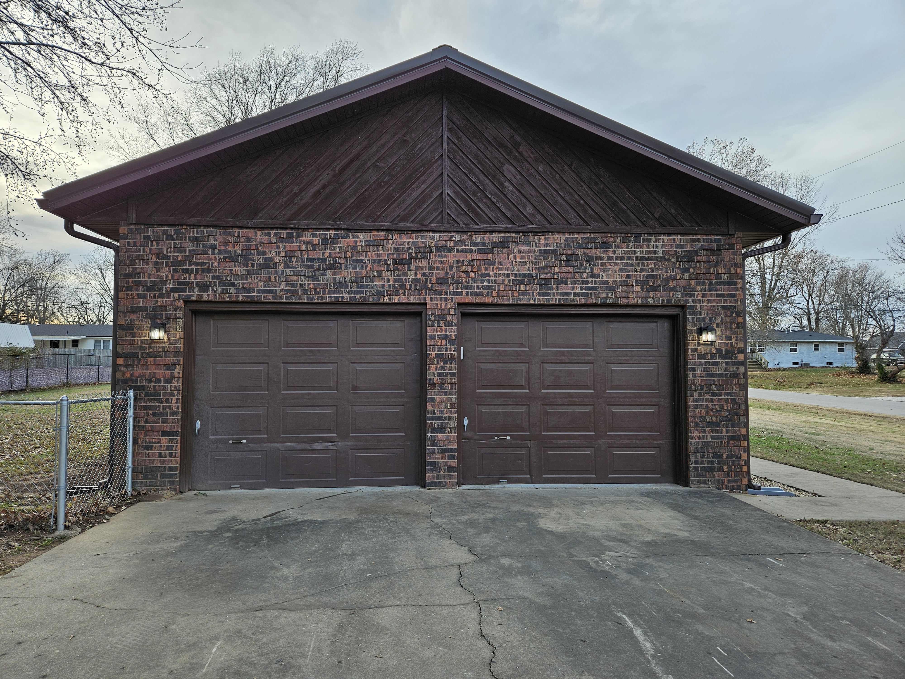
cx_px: 452
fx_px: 601
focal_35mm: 23
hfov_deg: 73.9
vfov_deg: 58.9
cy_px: 340
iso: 40
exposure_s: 1/180
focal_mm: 5.4
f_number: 1.8
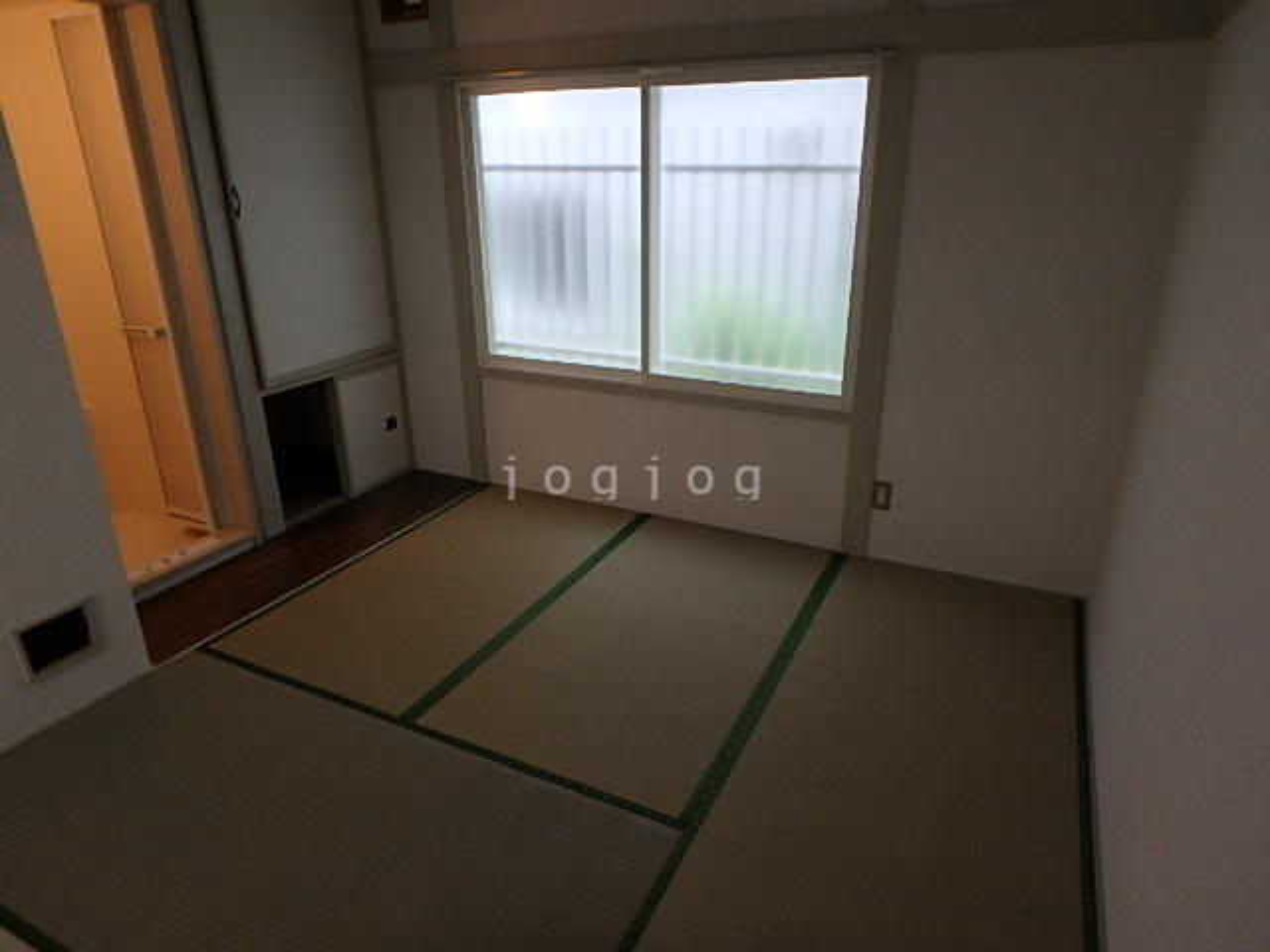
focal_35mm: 21
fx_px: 770
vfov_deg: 63.4
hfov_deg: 79.0
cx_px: 635
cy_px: 476
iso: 250
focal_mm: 3.7
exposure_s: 1/30
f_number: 3.5
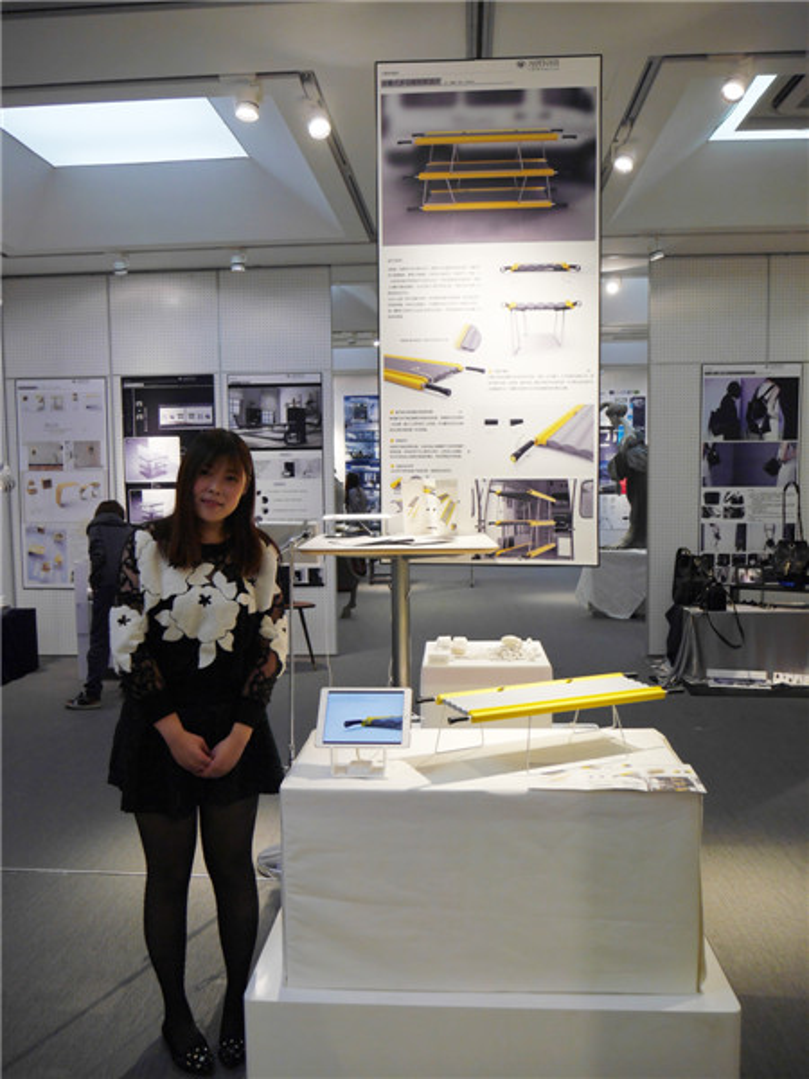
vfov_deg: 63.4
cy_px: 540
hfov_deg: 49.7
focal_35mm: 28
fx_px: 873
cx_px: 404
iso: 160
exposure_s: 1/80
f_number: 3.5
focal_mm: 14
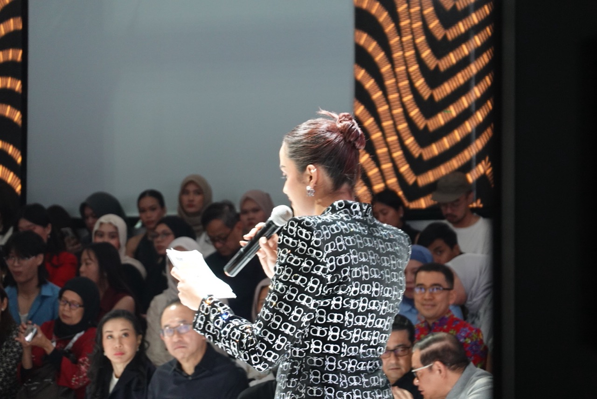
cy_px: 200
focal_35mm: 200
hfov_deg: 10.3
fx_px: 3318
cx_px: 298
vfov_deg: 6.9
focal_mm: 72
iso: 800
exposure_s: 1/20
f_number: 4.5
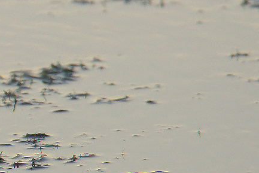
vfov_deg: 0.4
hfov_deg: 0.6
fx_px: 23957
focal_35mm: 3329
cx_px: -282
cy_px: 57
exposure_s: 1/640
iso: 640
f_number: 8
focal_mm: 600
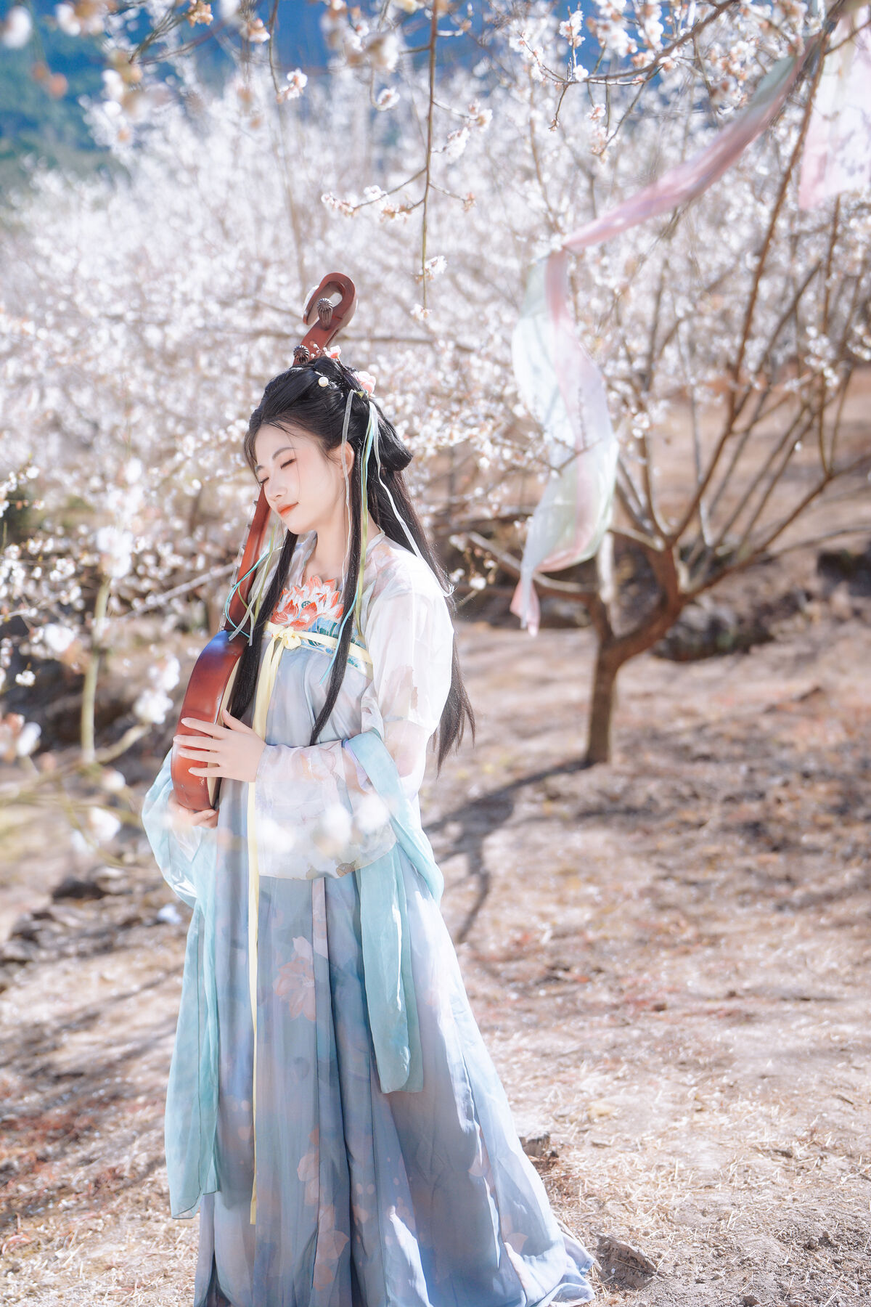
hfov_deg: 27.0
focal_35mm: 50
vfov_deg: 39.6
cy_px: 654
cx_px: 436
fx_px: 1814
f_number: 2
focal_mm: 50
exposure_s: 1/2000
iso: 100
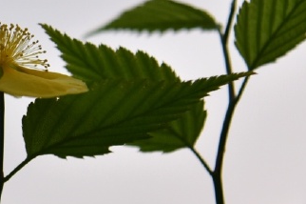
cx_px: -169
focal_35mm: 306
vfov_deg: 4.5
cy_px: 106
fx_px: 2598
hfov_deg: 6.6
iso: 640
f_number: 4.5
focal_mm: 82
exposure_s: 1/1250
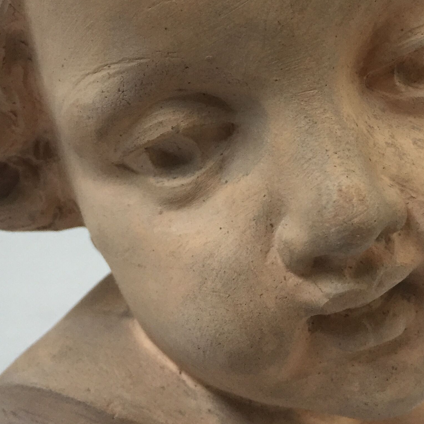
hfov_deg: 30.9
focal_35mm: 55
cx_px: 269
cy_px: 97
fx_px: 762
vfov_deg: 30.5
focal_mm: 4.15
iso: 160
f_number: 2.2
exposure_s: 1/33
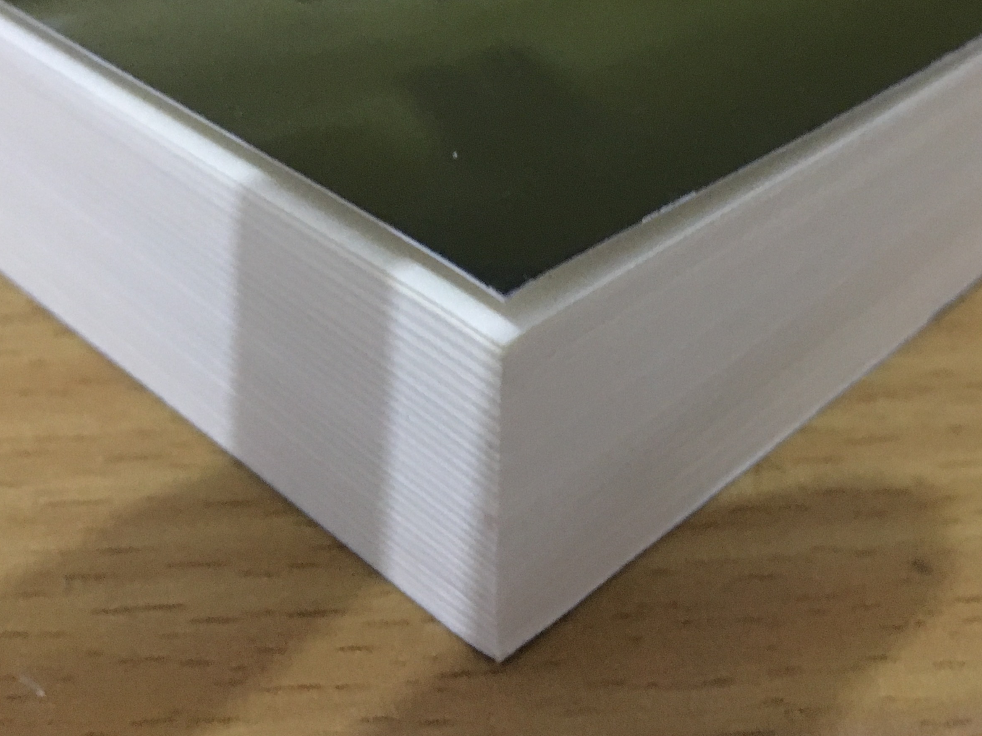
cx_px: 522
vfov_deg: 28.5
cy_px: 156
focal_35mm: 50
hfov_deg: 38.2
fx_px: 1418
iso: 400
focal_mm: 4.15
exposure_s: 1/17
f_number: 2.2
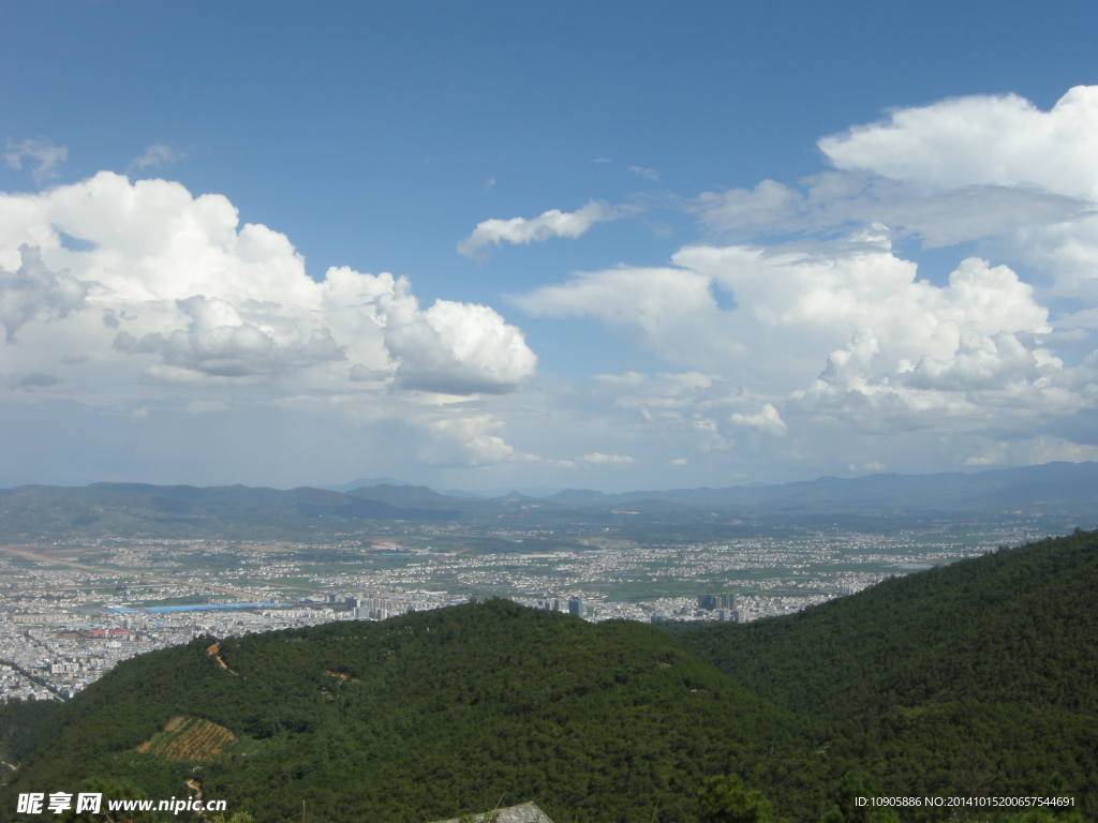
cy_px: 412
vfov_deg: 30.9
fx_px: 1491
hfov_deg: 40.4
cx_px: 549
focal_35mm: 47
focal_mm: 10.1
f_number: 6.9
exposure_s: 1/306
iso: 64
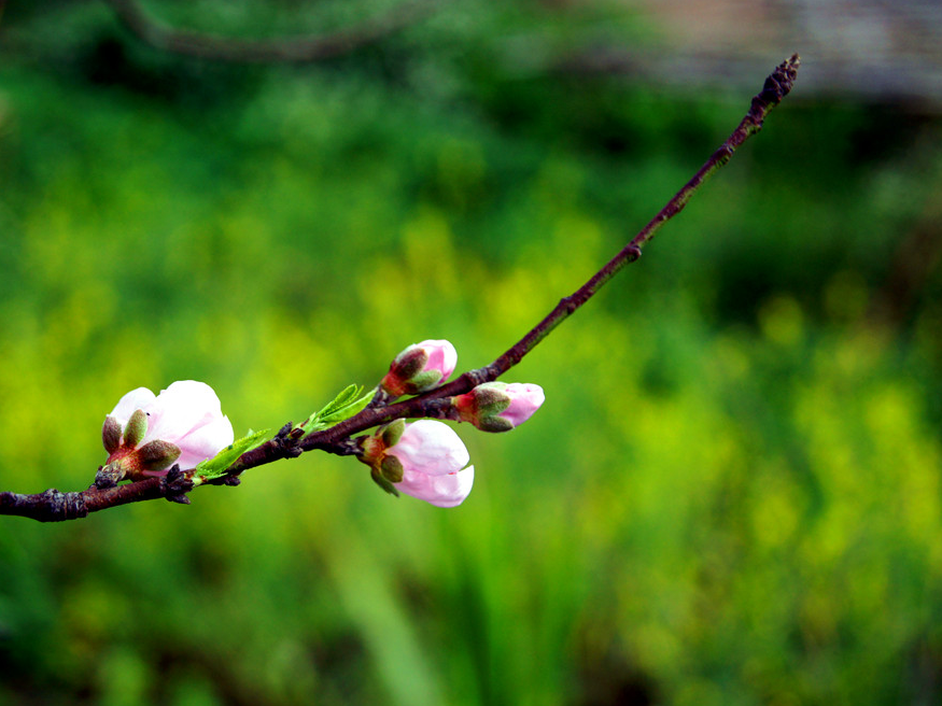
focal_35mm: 91
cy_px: 354
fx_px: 2464
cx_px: 467
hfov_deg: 21.6
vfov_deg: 16.3
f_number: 5.6
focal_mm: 55
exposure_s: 1/160
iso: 200
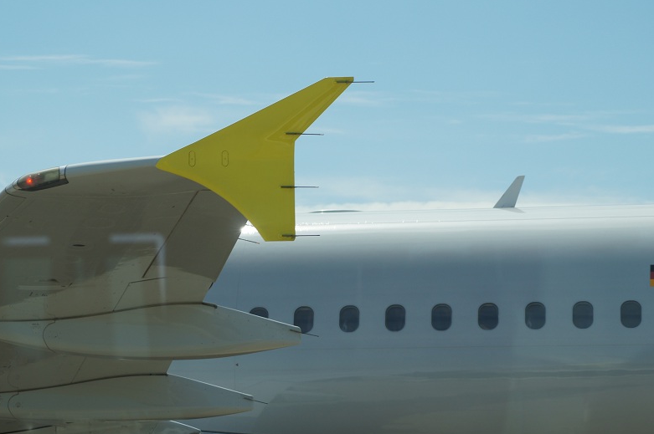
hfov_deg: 14.5
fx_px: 2570
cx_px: 319
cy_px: 241
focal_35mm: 142
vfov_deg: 9.7
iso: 100
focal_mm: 75
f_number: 6.3
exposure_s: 1/320
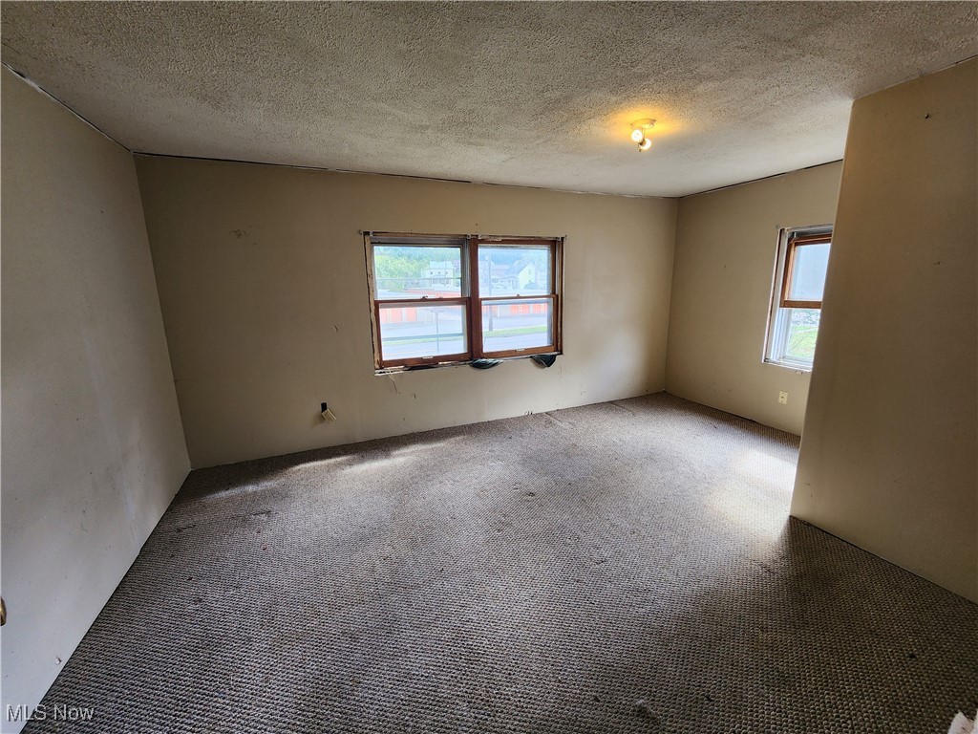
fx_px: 367
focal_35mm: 13
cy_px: 367
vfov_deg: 89.9
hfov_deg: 106.2
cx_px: 489
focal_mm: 2.2
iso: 125
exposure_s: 1/60
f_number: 2.2
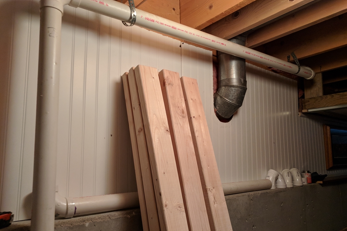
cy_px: 123
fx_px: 270
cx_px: 176
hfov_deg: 65.5
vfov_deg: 46.4
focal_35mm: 28
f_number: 2
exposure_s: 1/40
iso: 347
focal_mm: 4.67
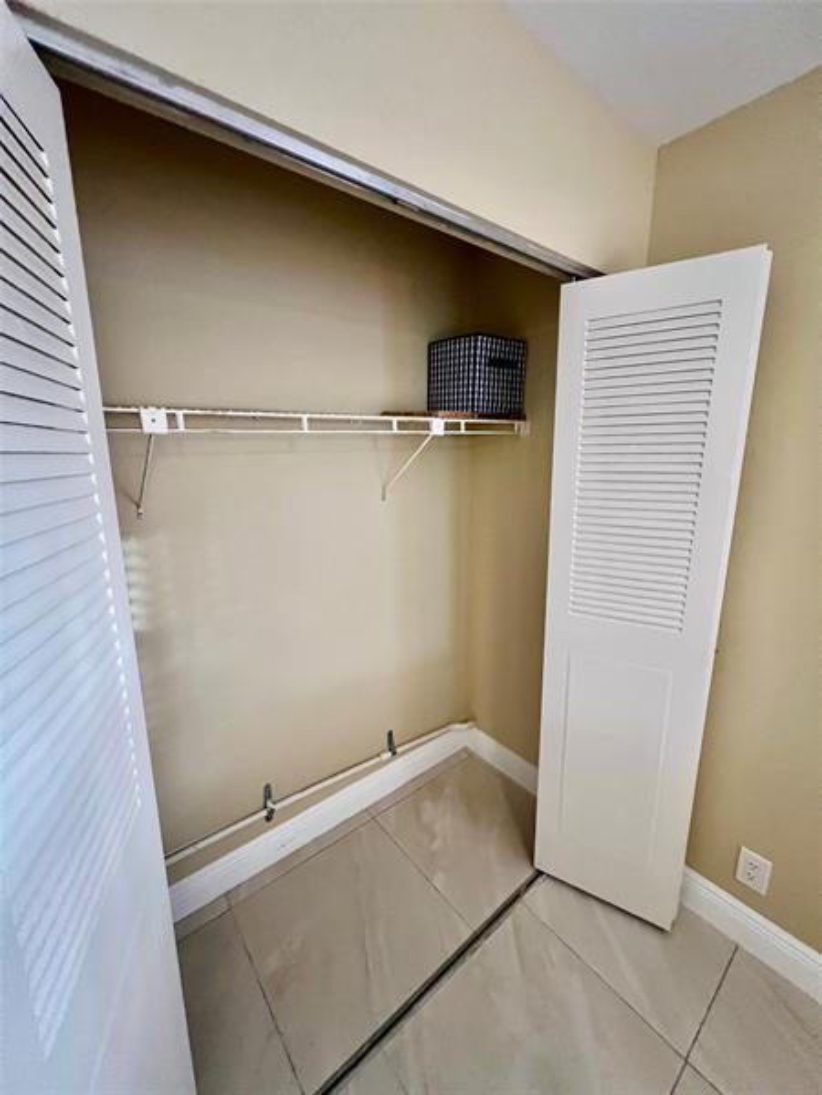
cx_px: 411
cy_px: 548
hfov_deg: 89.9
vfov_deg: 106.2
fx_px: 412
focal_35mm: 13
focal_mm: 1.57
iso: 800
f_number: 1.8
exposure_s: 1/40
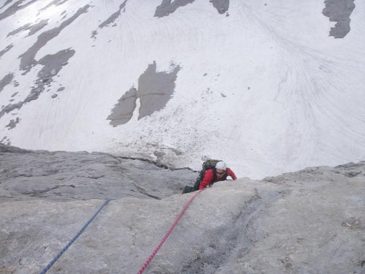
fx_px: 390
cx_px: 182
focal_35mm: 37
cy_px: 137
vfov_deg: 38.7
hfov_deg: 50.1
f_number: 7.1
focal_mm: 7.7
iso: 50
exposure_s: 1/400
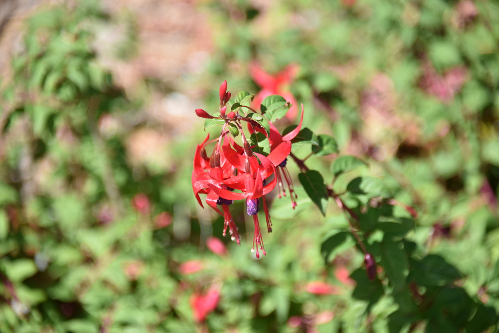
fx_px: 4159
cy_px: 166
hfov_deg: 6.9
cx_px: 250
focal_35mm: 300
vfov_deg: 4.6
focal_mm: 300
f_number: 5.6
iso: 250
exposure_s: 1/640
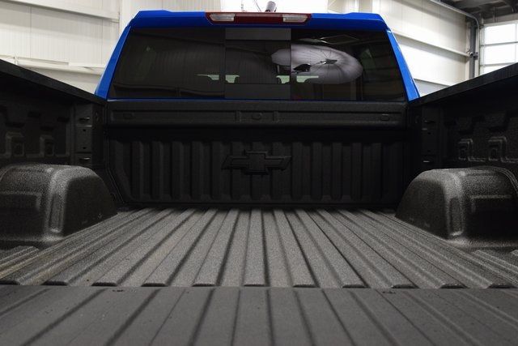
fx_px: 518
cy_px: 173
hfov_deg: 53.1
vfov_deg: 36.9
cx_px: 259
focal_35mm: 36
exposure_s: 1/60
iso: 1600
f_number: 6.3
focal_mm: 24
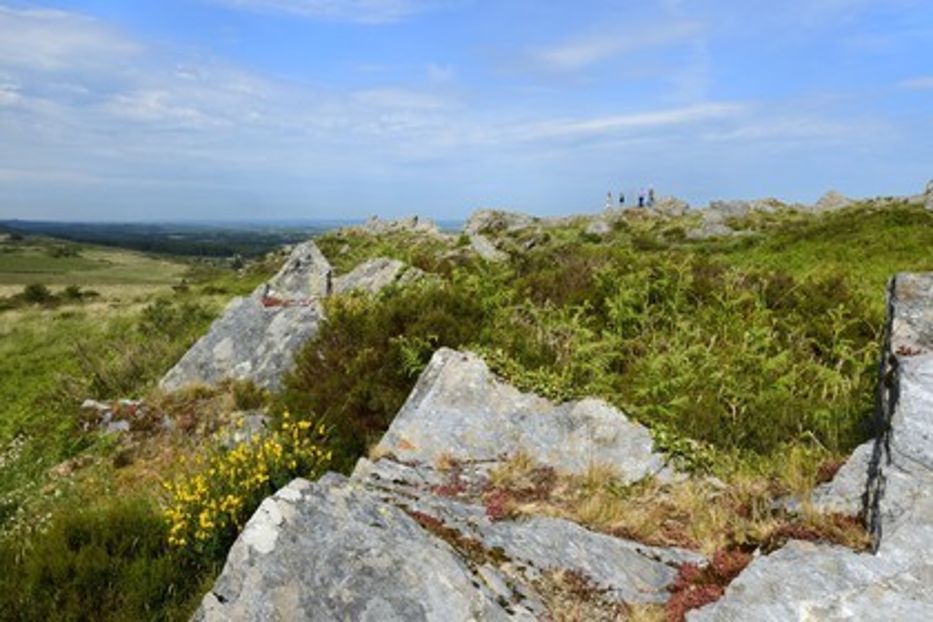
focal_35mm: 24
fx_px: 622
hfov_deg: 73.7
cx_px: 466
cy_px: 311
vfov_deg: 53.1
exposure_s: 1/200
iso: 200
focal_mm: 24
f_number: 16
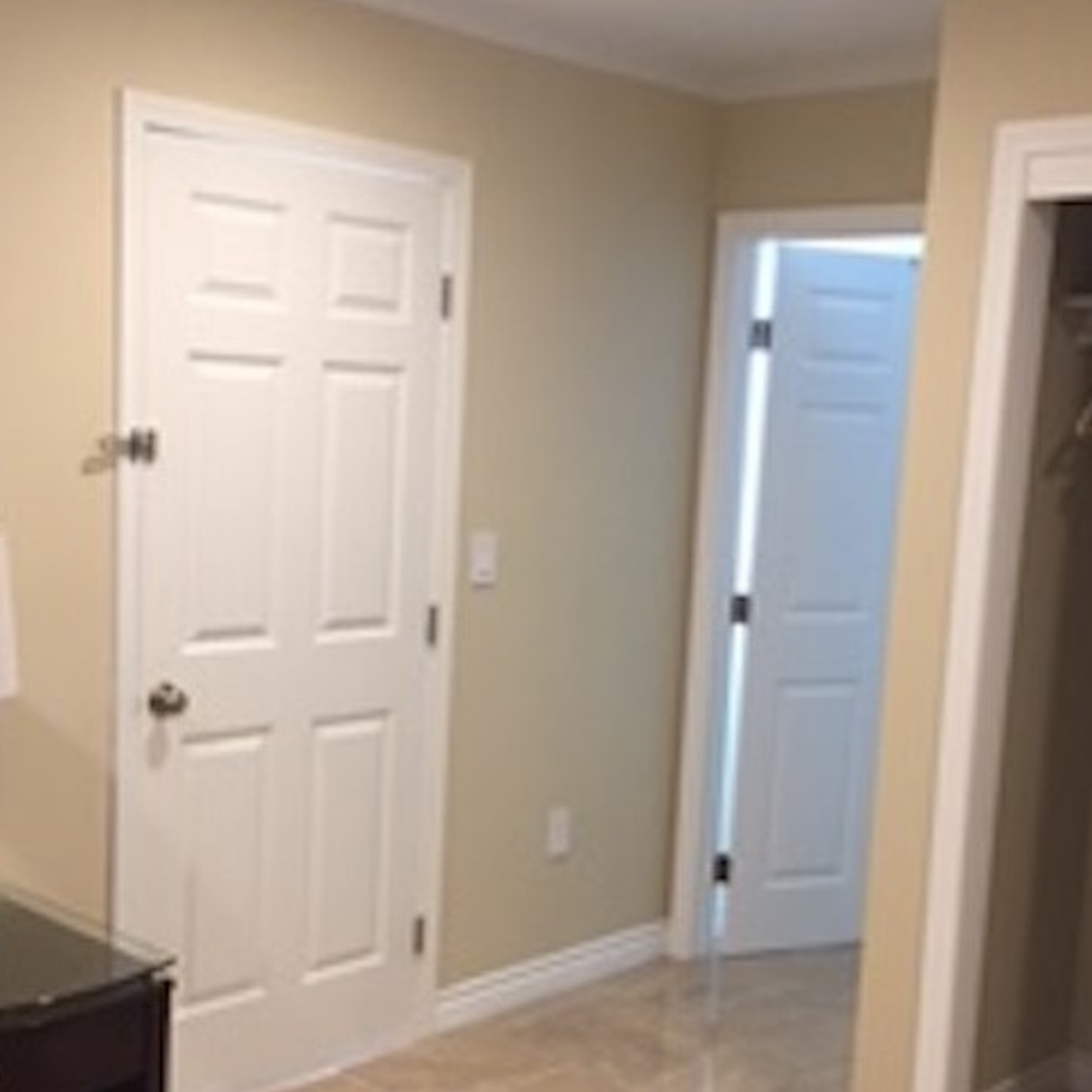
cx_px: 508
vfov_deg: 37.4
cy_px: 648
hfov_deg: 37.5
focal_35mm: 45
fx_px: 1606
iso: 125
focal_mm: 4.15
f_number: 2.2
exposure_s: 1/30
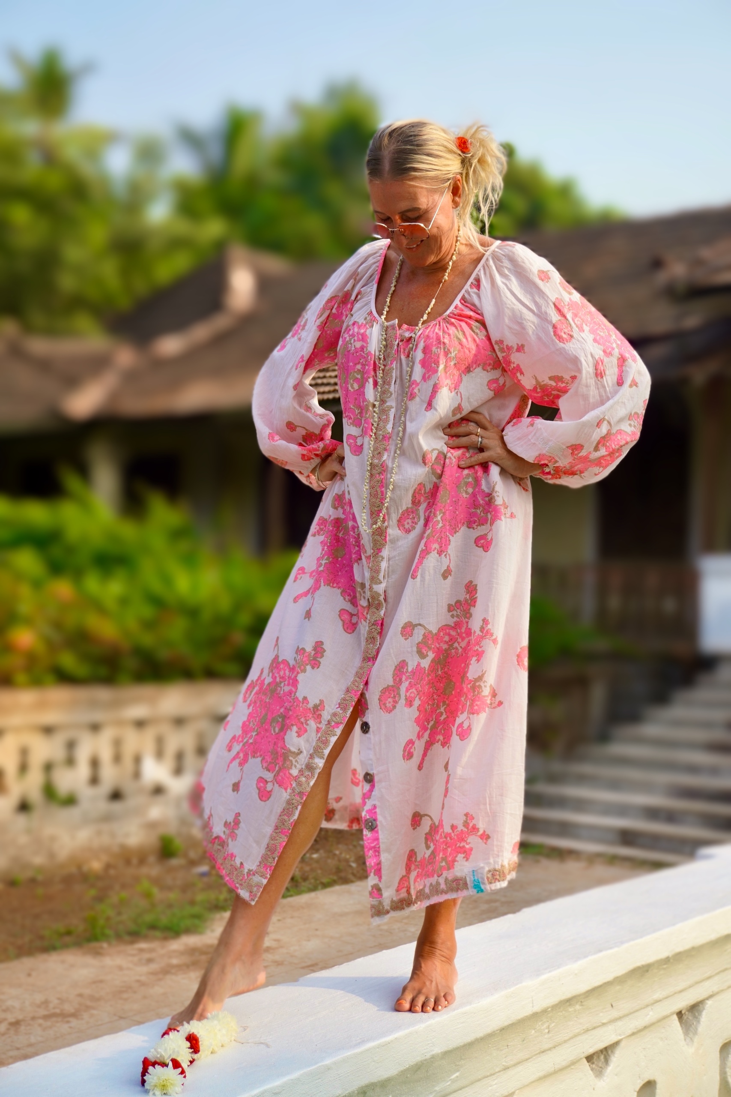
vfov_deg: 40.0
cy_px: 548
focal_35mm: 50
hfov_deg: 27.3
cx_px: 366
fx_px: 1507
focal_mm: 33
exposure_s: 1/250
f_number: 5
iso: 100
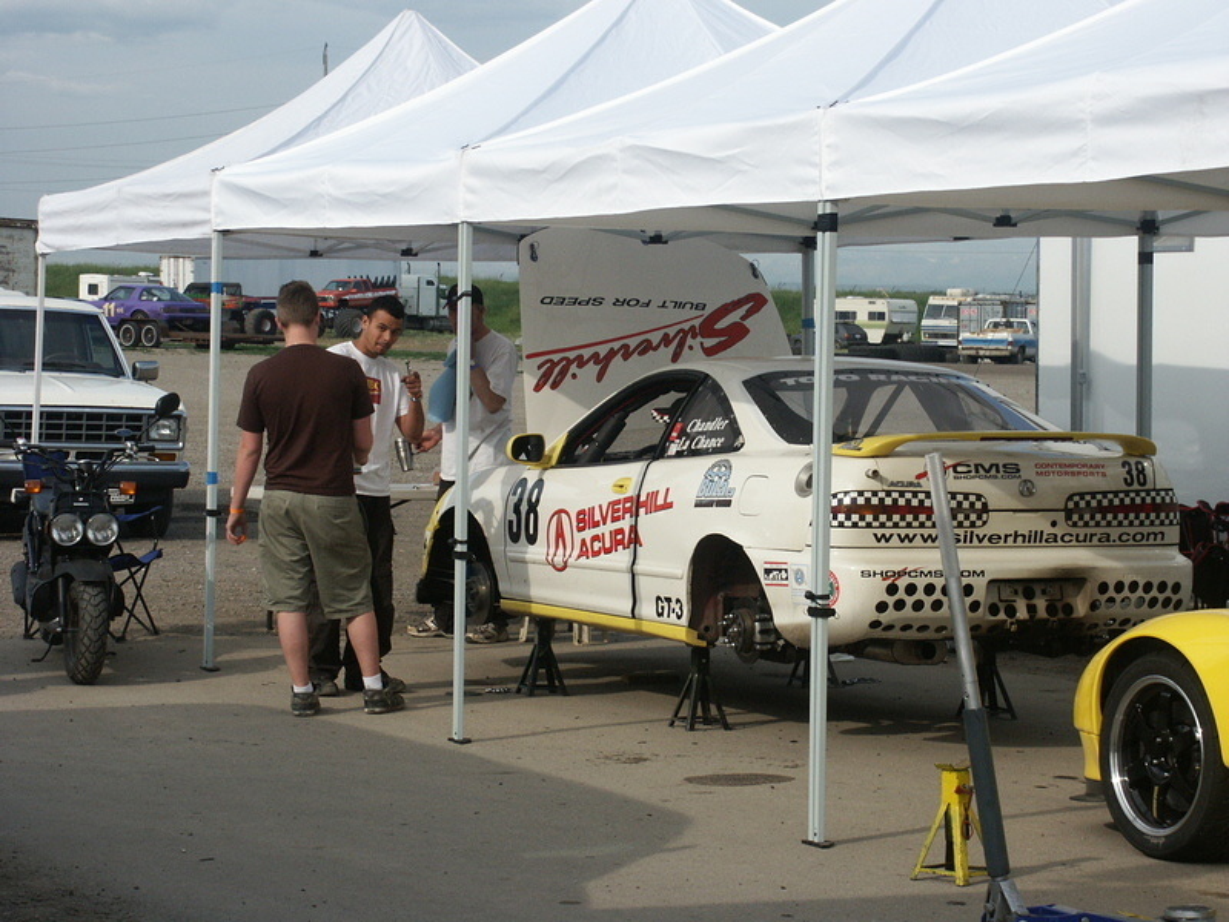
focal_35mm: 114
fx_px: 4047
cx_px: 614
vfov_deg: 13.0
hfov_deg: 17.3
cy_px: 461
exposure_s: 1/500
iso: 100
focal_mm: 28.35
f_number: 5.6
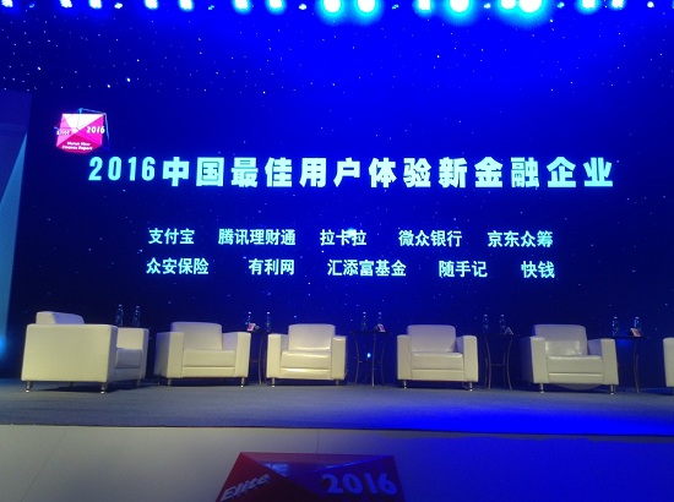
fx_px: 641
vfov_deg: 42.8
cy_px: 251
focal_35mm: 33
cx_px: 337
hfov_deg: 55.5
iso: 50
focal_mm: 3.3
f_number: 2.4
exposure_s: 1/25
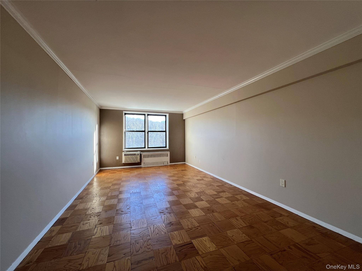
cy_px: 136
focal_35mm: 13
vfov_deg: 89.9
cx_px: 181
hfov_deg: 106.2
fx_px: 136
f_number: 1.8
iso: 64
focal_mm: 1.57
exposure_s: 1/120
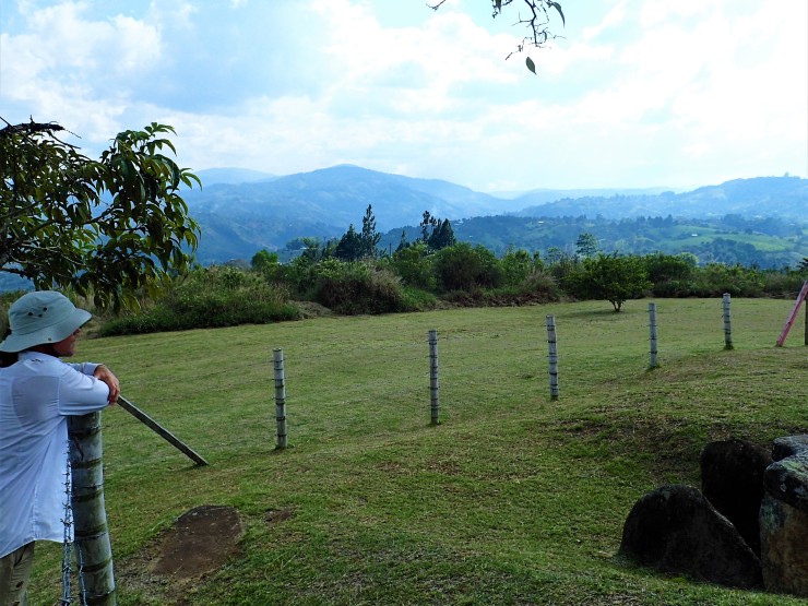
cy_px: 303
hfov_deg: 69.4
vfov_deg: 54.9
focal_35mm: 25
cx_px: 404
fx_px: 584
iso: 100
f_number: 8
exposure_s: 1/200
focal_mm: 4.5
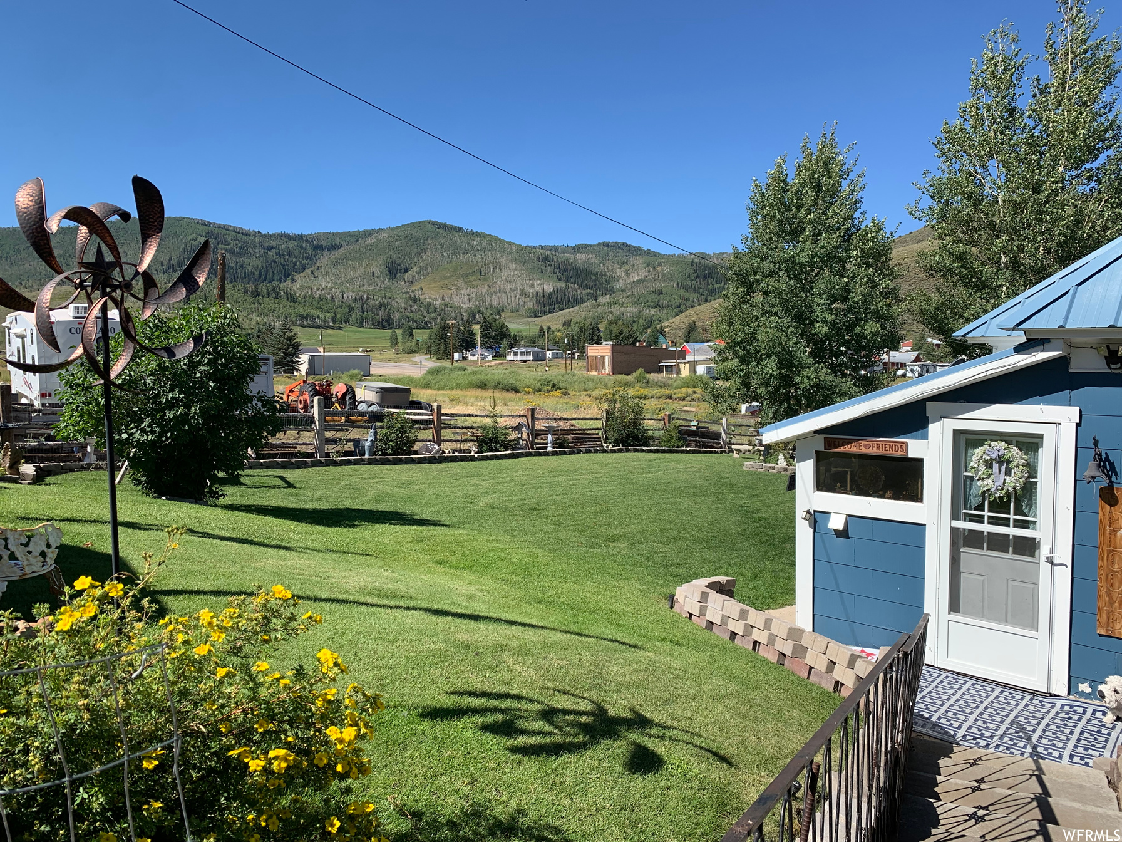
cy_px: 421
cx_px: 561
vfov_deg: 53.1
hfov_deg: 67.3
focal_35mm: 26
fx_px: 843
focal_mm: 4.25
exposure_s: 1/1468
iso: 25
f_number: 1.8
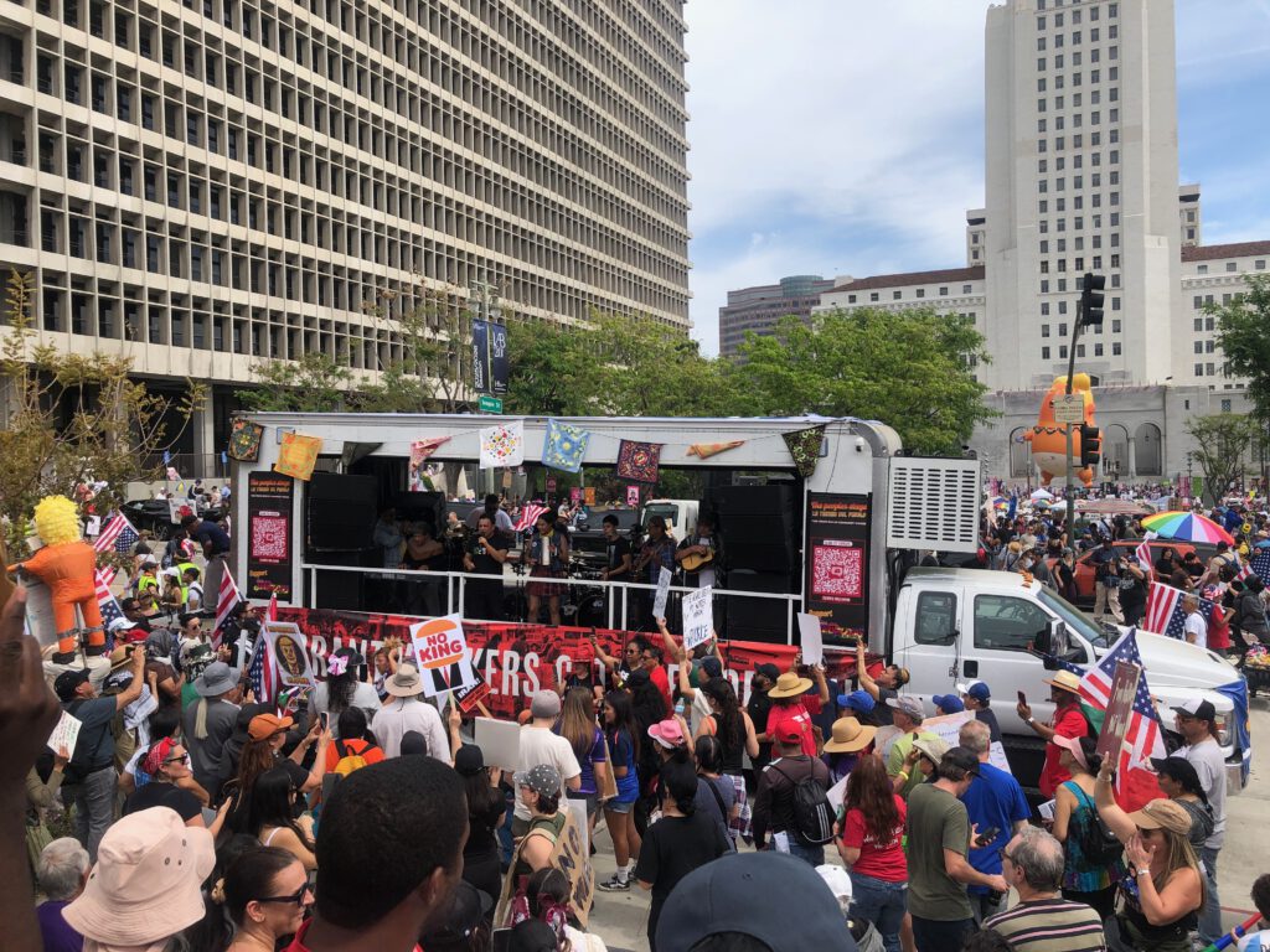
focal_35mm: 28
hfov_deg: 63.4
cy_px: 476
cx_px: 635
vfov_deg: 49.7
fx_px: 1027
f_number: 1.8
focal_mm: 3.99
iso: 20
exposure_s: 1/1548
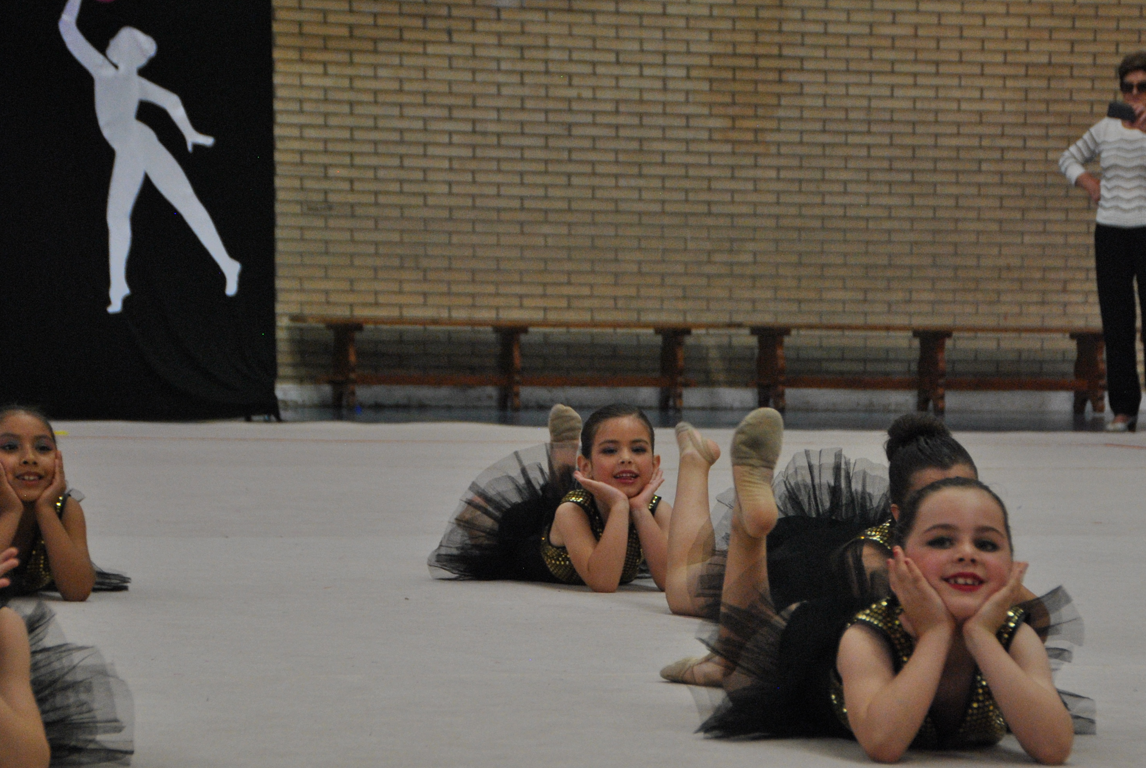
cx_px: 706
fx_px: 4738
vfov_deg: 9.3
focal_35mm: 149
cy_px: 507
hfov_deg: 13.8
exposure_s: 1/250
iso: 800
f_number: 5.3
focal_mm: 75
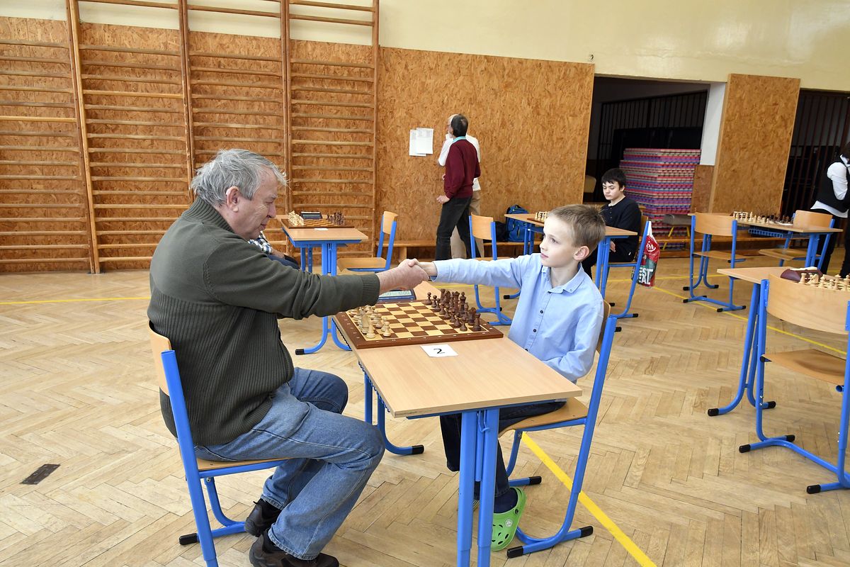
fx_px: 567
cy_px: 284
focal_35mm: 24
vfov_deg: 53.1
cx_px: 425
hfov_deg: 73.7
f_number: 6.3
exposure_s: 1/200
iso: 2000
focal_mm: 16
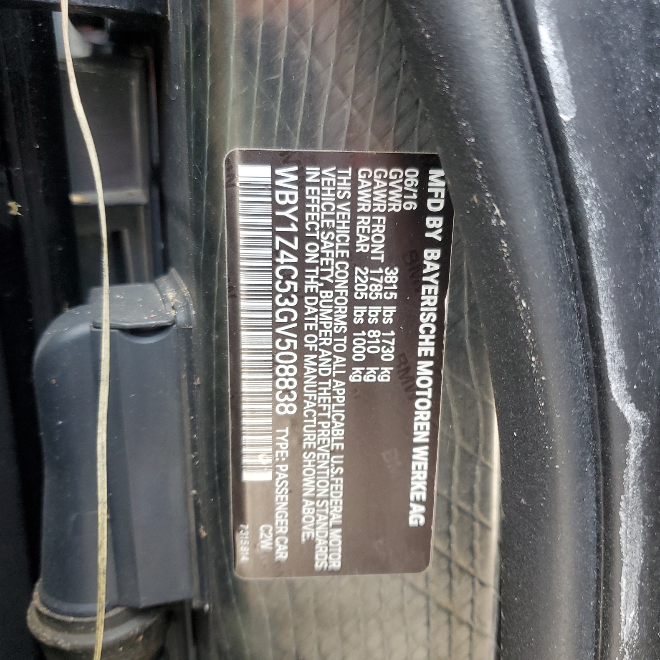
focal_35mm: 31
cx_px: 328
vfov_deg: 52.5
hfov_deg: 52.5
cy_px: 330
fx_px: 669
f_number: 1.5
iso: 86
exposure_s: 1/120
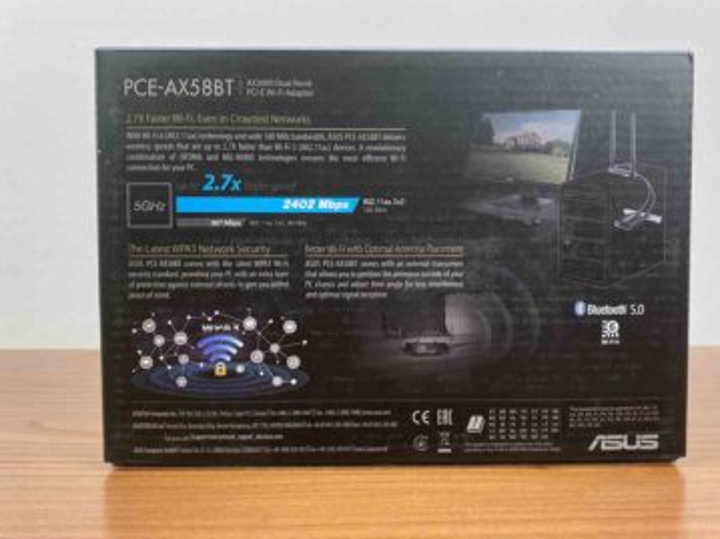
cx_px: 371
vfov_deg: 48.2
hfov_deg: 61.7
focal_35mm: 29
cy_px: 260
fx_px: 603
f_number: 1.8
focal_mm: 4.25
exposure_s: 1/100
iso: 50
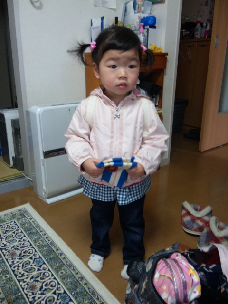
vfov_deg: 61.7
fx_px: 255
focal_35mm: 29
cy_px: 152
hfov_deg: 48.2
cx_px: 114
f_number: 2.8
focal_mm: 4.82
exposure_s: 1/5.14
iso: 100
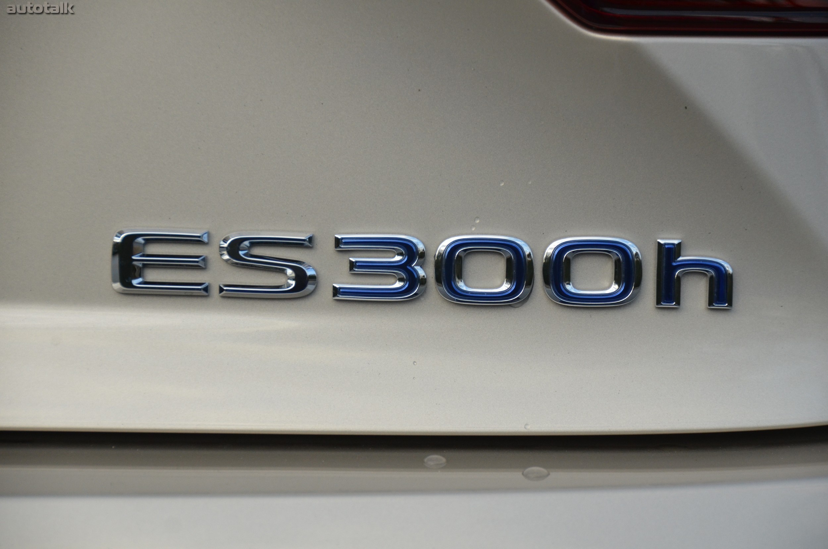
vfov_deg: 7.6
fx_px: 4132
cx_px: 414
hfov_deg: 11.4
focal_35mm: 180
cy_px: 274
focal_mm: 120
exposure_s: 1/800
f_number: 5.3
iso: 800
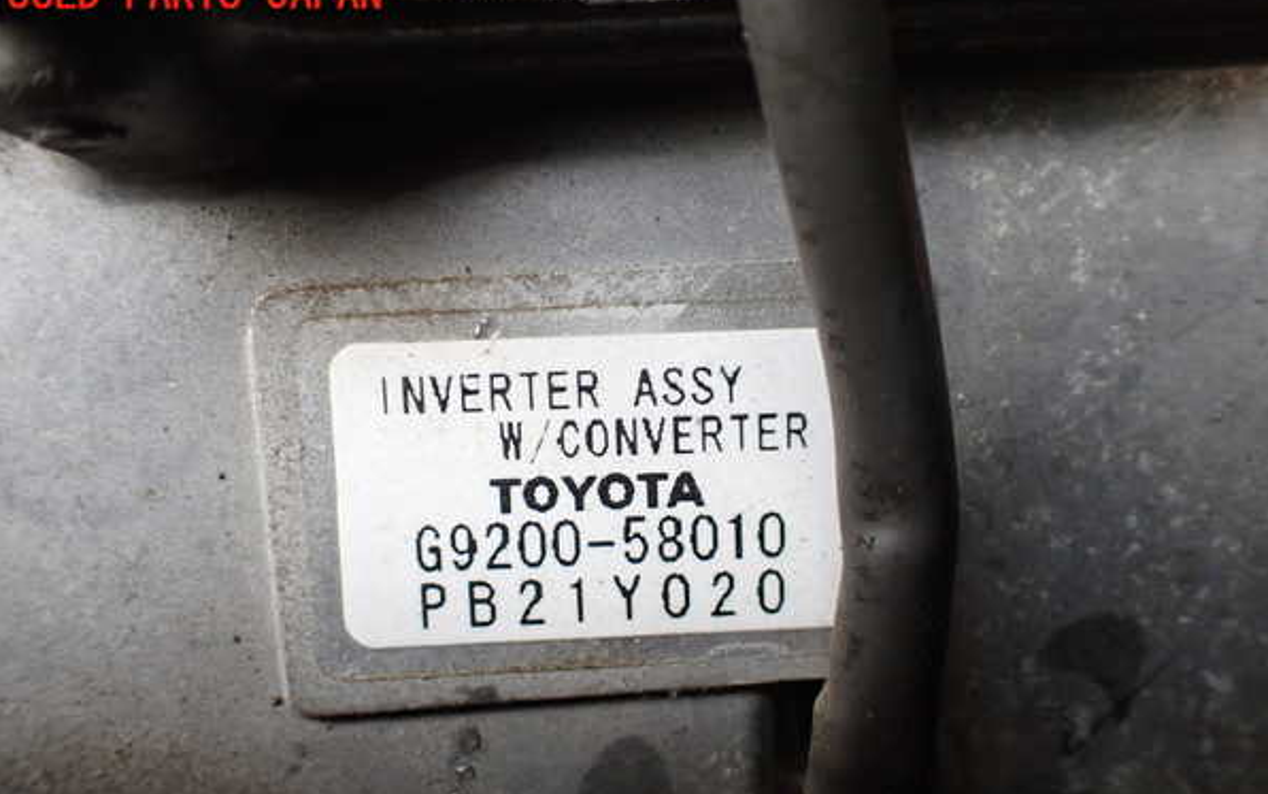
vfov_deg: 39.4
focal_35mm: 32
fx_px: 1106
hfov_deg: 59.6
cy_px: 447
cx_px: 634
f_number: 2.3
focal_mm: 5.4
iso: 320
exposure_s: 1/125
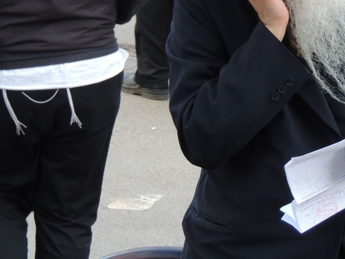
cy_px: -12
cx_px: 253
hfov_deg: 5.9
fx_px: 3339
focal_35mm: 335
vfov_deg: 4.4
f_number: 4.4
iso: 280
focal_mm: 27.6
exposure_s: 1/125
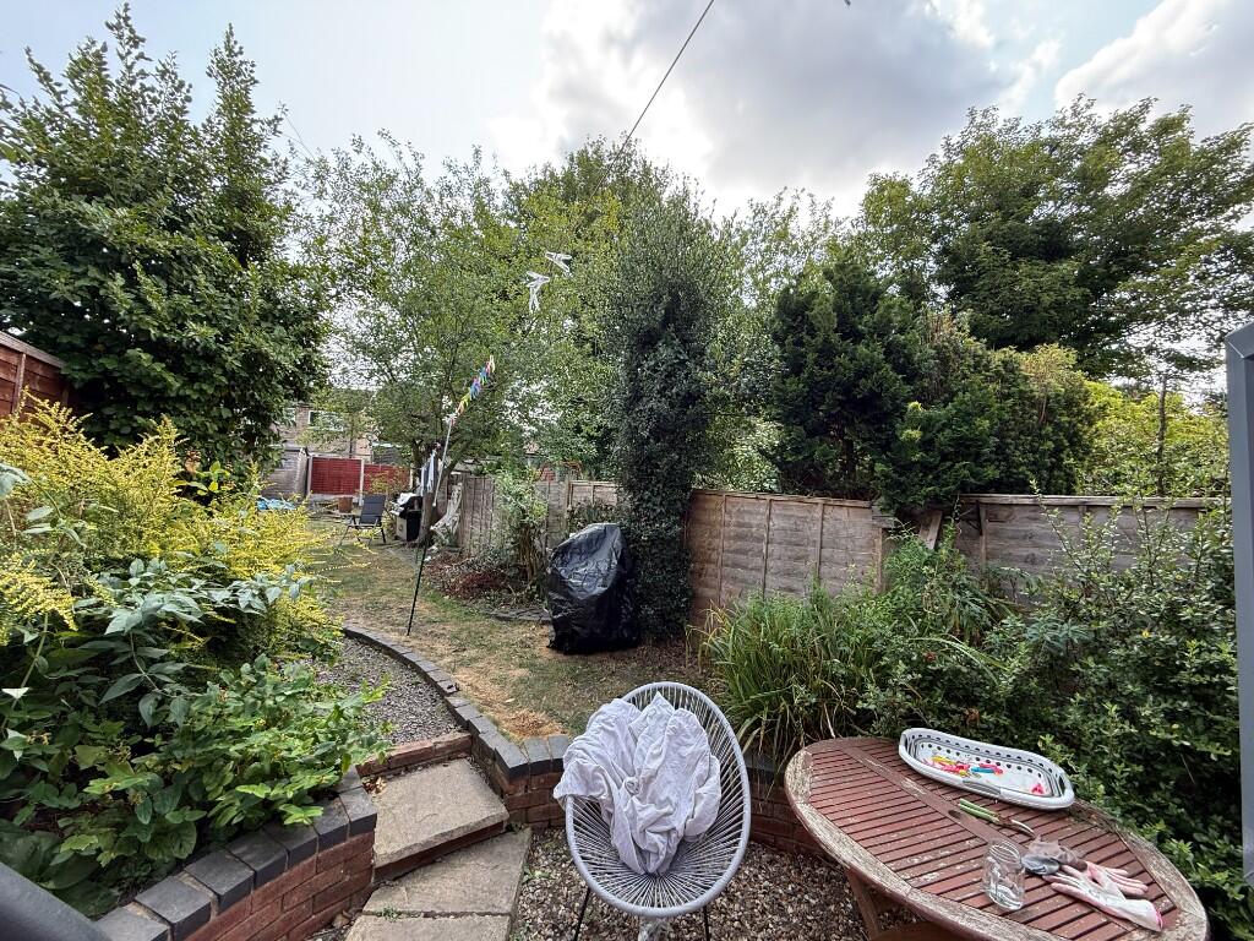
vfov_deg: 85.7
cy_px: 470
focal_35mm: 14
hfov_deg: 102.1
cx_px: 627
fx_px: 507
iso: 64
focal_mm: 2.22
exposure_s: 1/205
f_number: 2.2
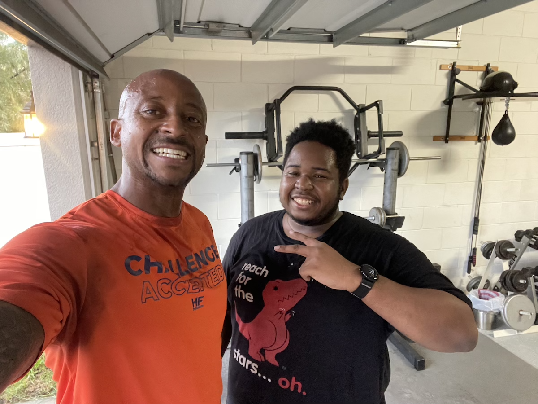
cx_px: 269
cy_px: 202
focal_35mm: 23
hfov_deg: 73.9
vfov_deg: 58.9
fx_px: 357
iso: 640
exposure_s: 1/20
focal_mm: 2.71
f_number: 2.2
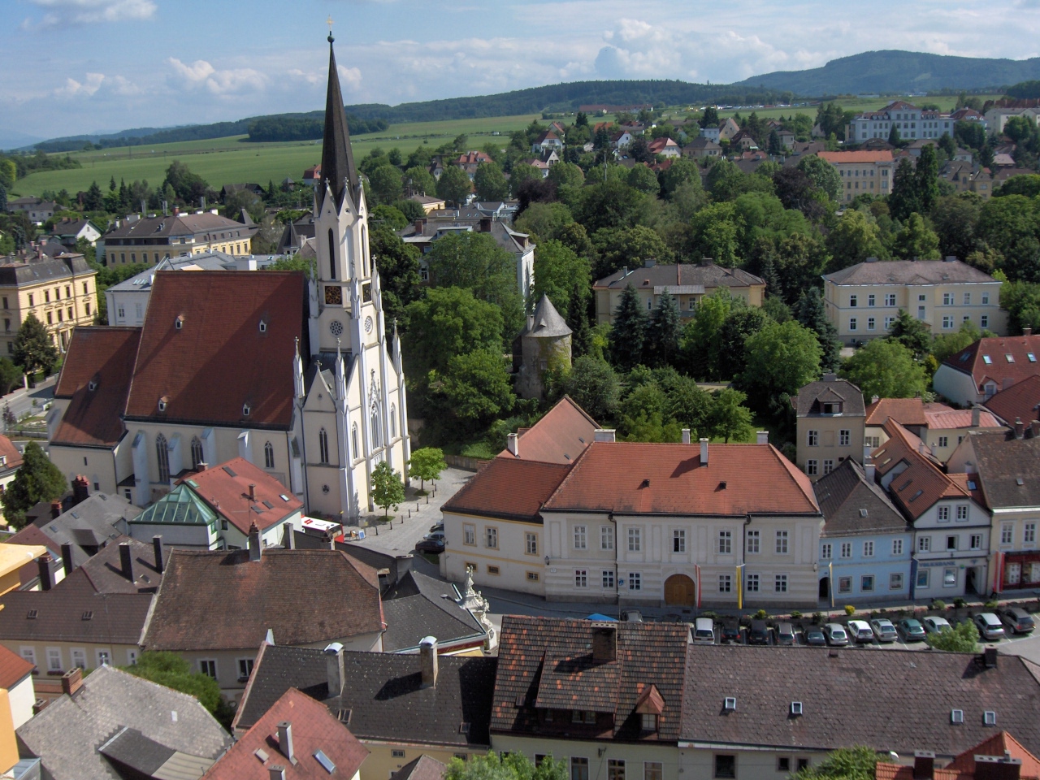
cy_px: 390
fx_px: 1172
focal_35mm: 39
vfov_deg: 36.8
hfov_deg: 47.9
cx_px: 520
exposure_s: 1/559
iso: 100
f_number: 4.8
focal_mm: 8
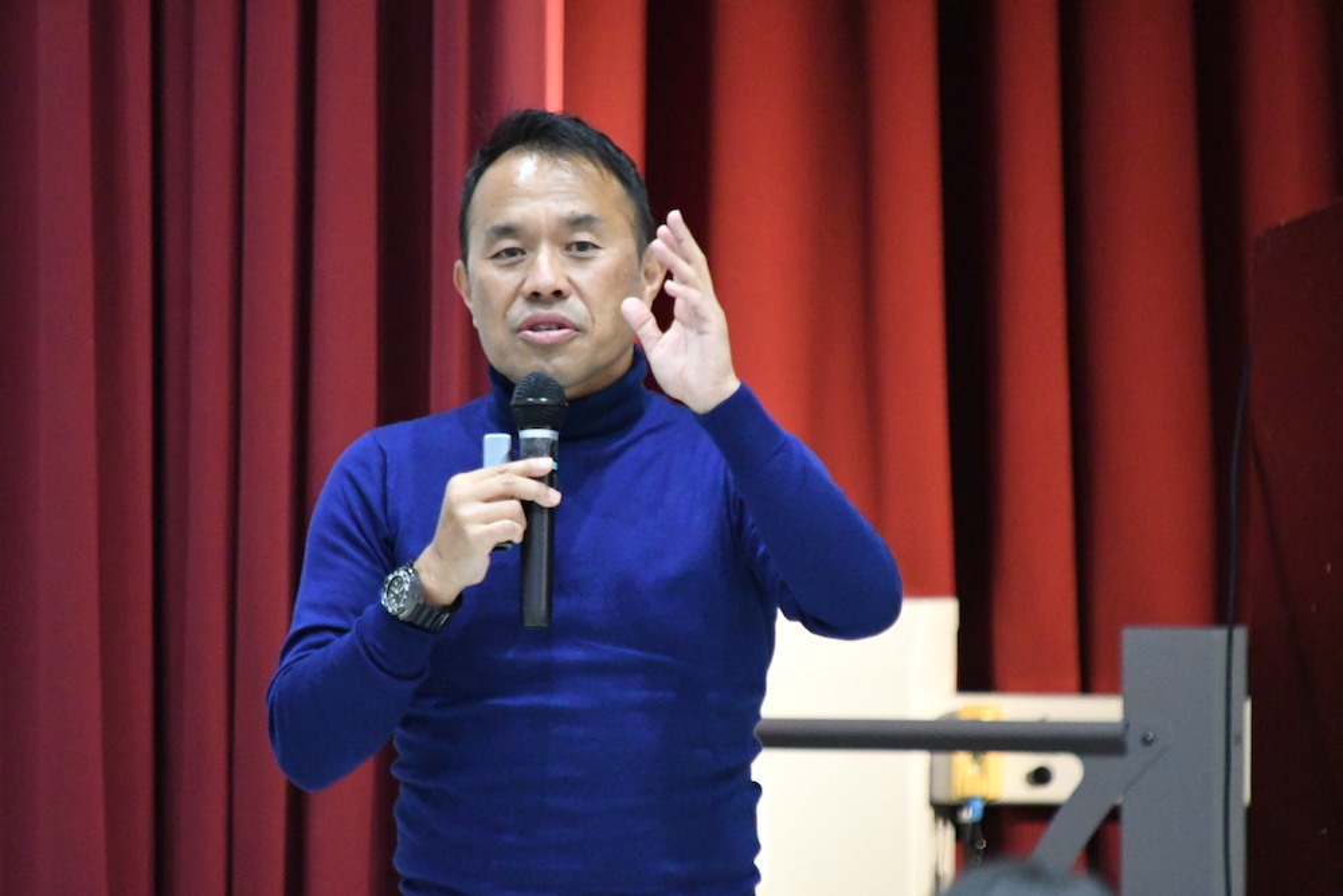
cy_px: 448
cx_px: 672
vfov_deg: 3.1
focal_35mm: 450
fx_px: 16789
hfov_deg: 4.6
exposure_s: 1/50
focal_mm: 300
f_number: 5.6
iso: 12800
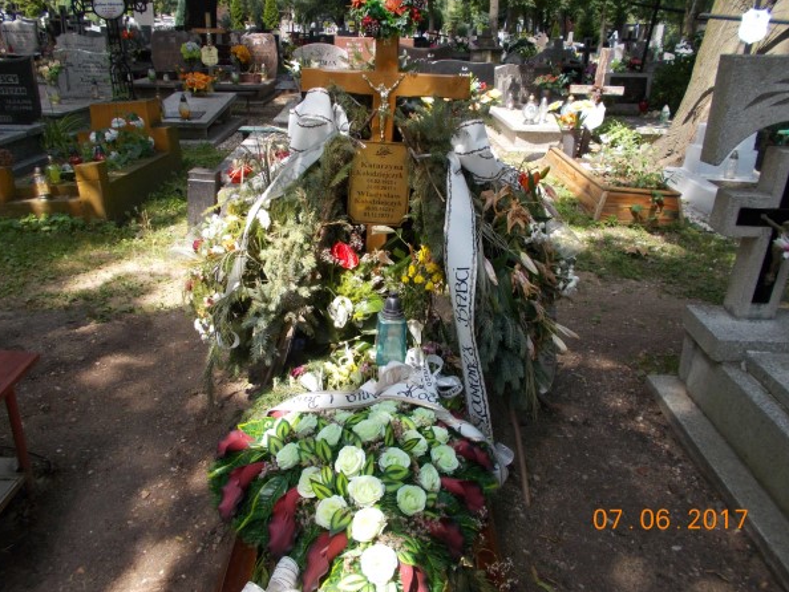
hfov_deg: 63.4
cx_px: 367
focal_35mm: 28
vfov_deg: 49.7
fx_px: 638
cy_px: 276
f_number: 3.2
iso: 80
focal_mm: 4.6
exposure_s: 1/250
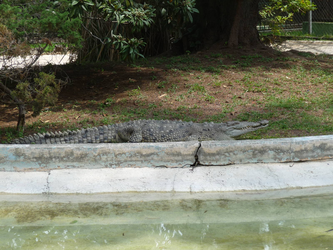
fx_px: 1145
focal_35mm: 119
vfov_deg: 12.5
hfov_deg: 16.6
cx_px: 166
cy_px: 125
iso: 100
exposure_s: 1/320
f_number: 4.7
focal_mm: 20.3
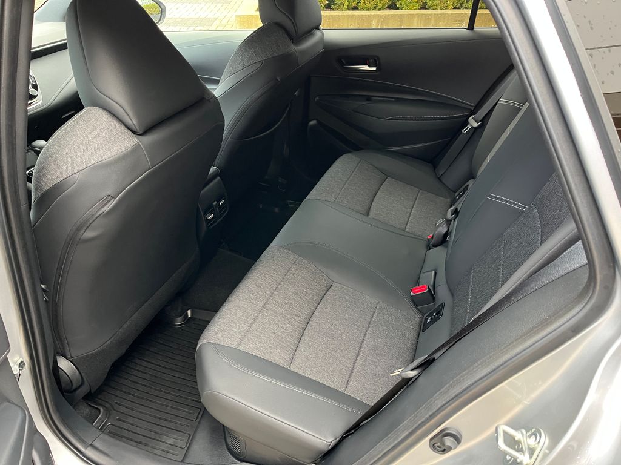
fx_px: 466
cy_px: 232
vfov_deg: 53.1
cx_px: 310
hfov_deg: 67.3
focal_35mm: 26
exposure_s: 1/60
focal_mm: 5.1
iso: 320
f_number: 1.6
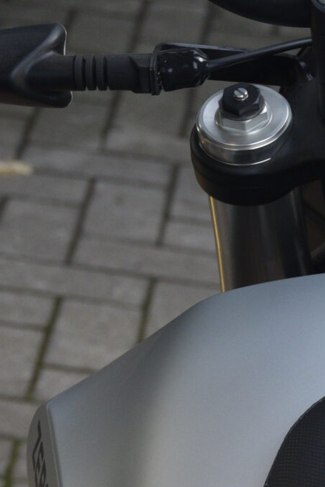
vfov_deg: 9.3
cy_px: 594
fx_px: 2947
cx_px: 418
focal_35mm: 218
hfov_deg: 6.3
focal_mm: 58
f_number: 7.1
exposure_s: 1/200
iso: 1000
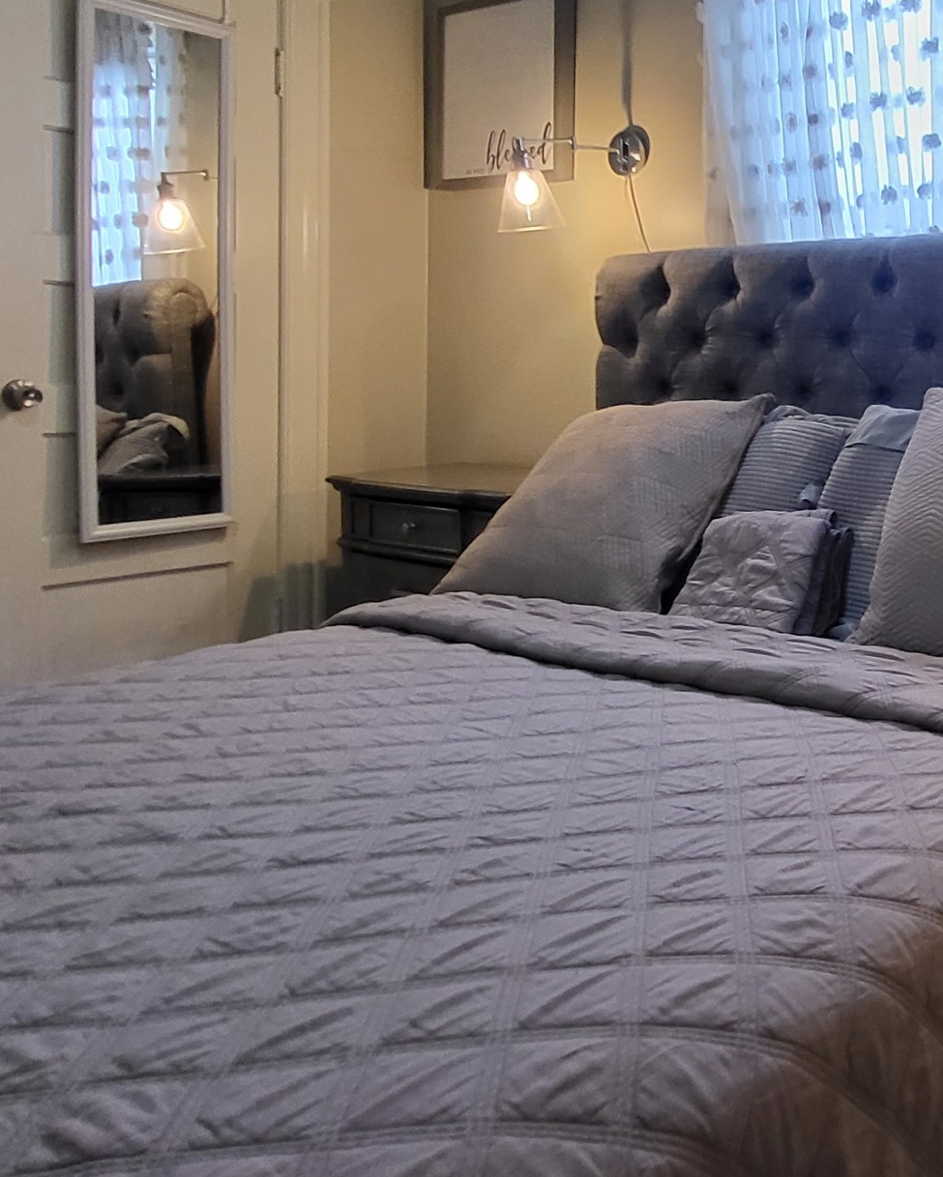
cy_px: 398
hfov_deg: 41.4
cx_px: 882
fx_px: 1116
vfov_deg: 54.6
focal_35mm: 32
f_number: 2.2
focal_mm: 1.74
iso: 320
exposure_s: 1/60
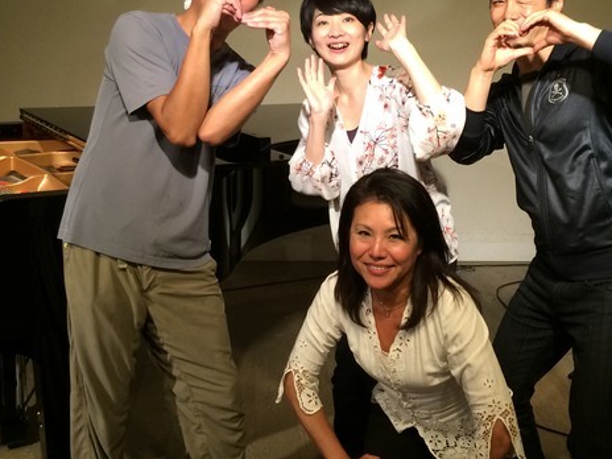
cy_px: 174
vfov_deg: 29.0
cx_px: 319
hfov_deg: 38.2
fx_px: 884
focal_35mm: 50
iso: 125
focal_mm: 4.15
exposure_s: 1/30
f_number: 2.2
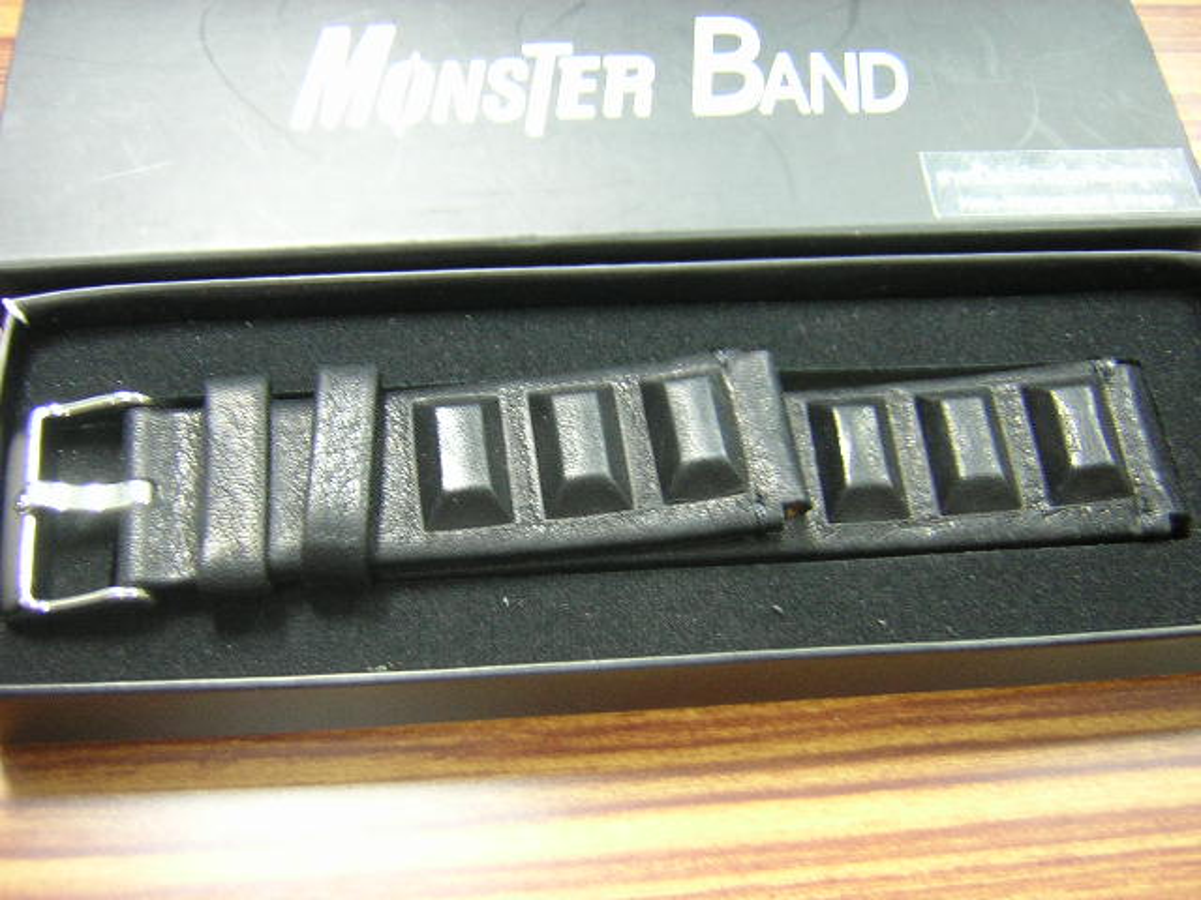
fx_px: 1249
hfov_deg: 51.4
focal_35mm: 36
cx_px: 600
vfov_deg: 39.7
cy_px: 450
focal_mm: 4.7
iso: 298
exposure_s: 1/3.3
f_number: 2.6
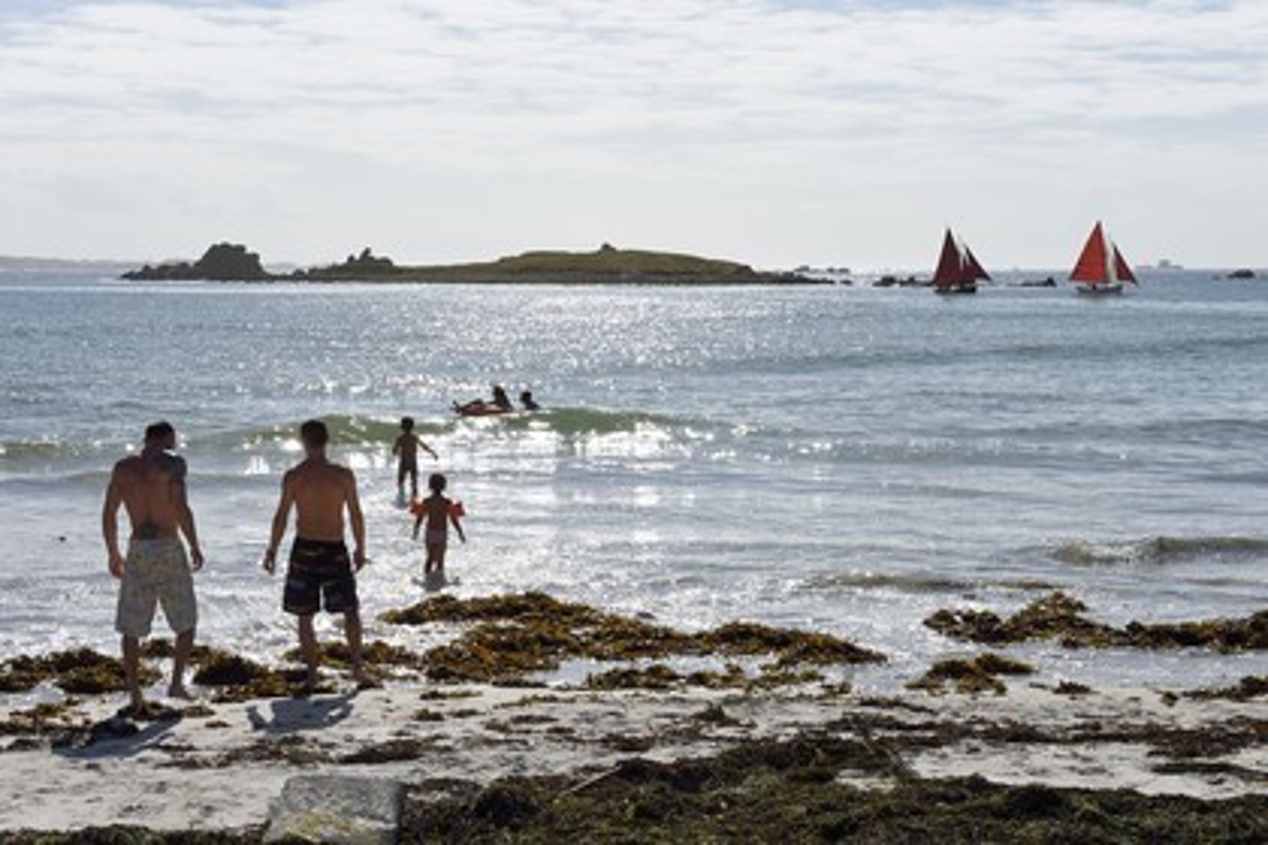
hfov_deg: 32.4
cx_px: 634
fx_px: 2184
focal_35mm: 62
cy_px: 422
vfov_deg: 21.9
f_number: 14
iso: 200
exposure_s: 1/500
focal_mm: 62
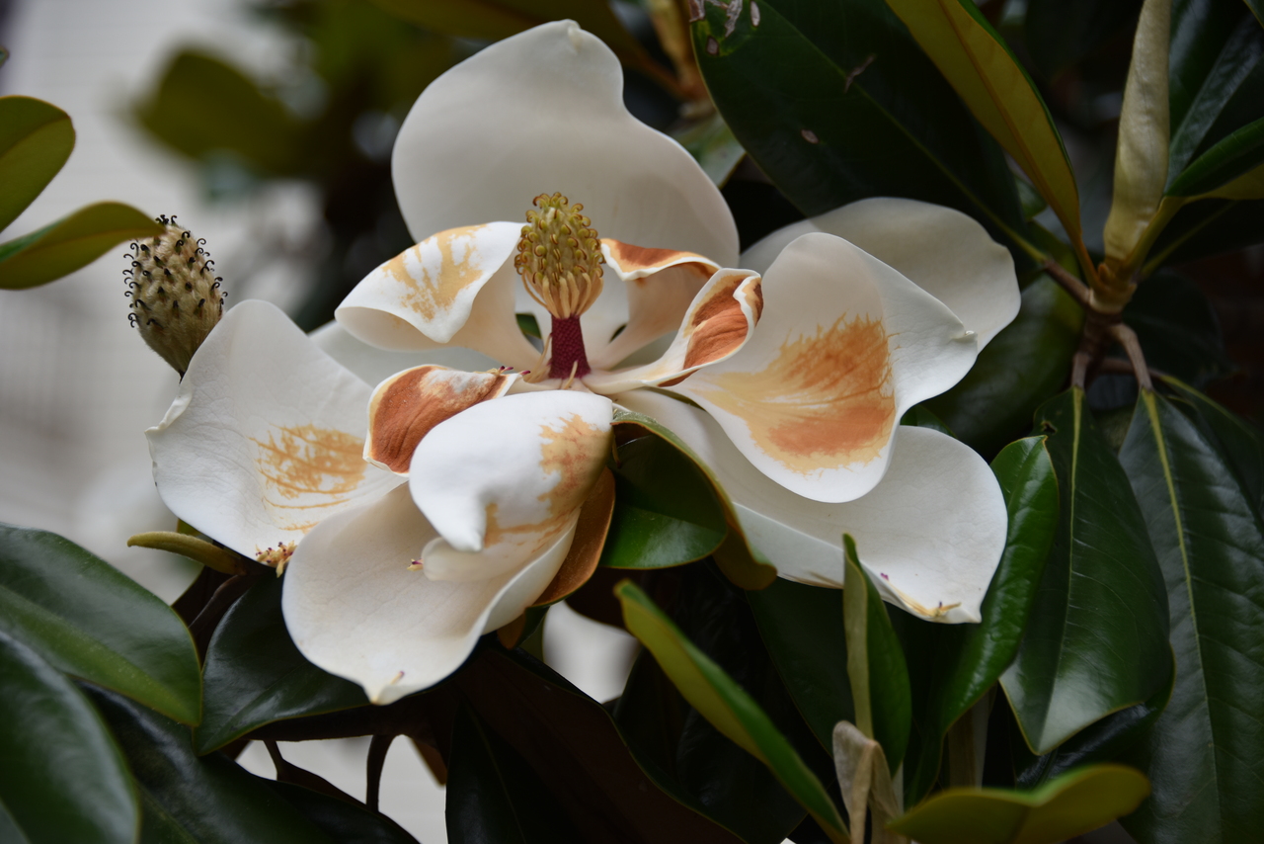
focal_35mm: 135
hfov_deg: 15.2
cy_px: 422
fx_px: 4741
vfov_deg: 10.2
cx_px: 632
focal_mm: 135
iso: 125
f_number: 5.6
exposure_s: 1/320
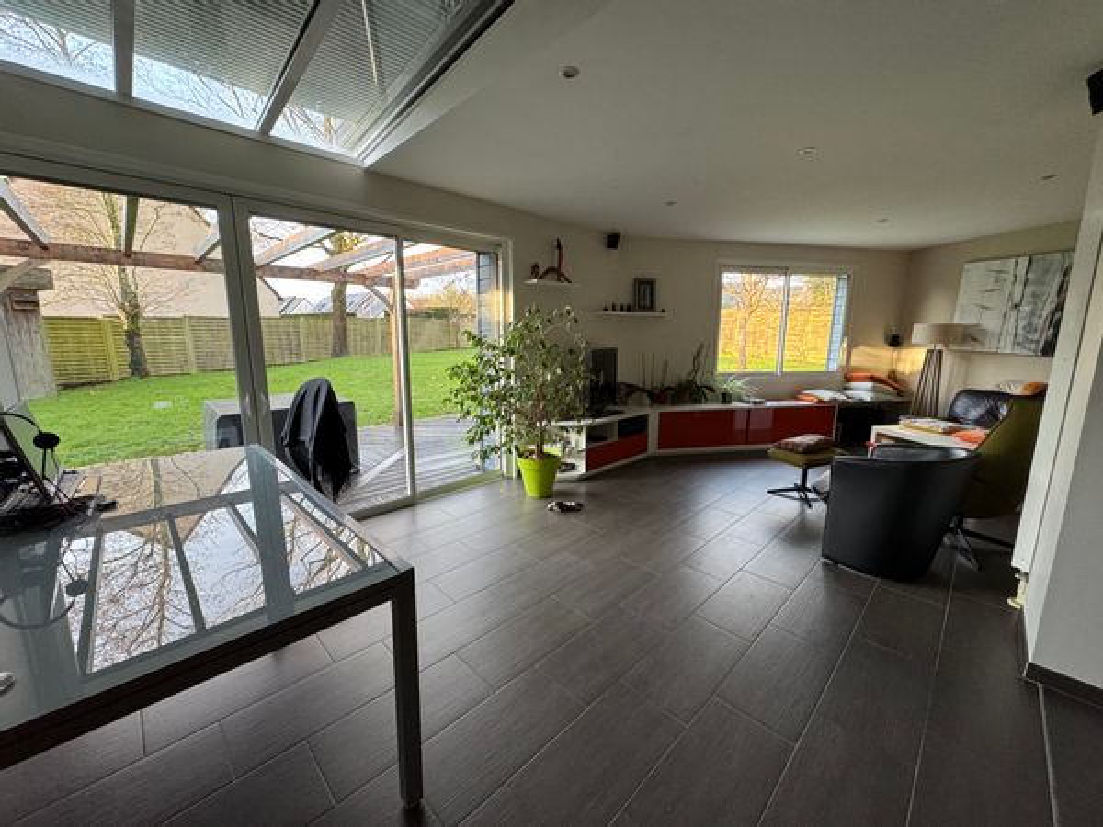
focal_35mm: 14
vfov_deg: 85.7
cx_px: 552
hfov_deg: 102.1
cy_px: 414
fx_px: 446
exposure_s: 1/99
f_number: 2.2
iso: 160
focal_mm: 2.22
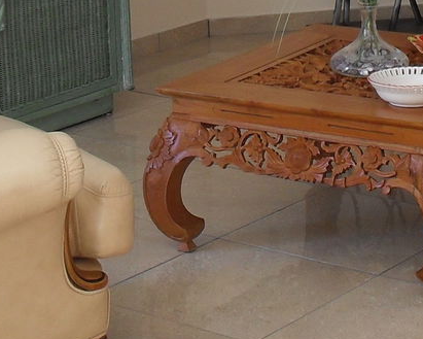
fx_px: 1665
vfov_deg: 11.5
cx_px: 364
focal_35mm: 133
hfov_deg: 14.4
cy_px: -19
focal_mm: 6.3
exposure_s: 1/45
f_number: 3.2
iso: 100
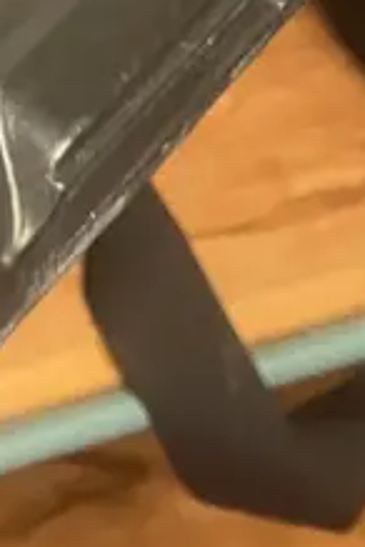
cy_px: -355
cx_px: -335
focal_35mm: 136
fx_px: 2068
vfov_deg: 13.8
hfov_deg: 9.5
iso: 400
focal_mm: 3.99
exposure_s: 1/33
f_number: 1.8
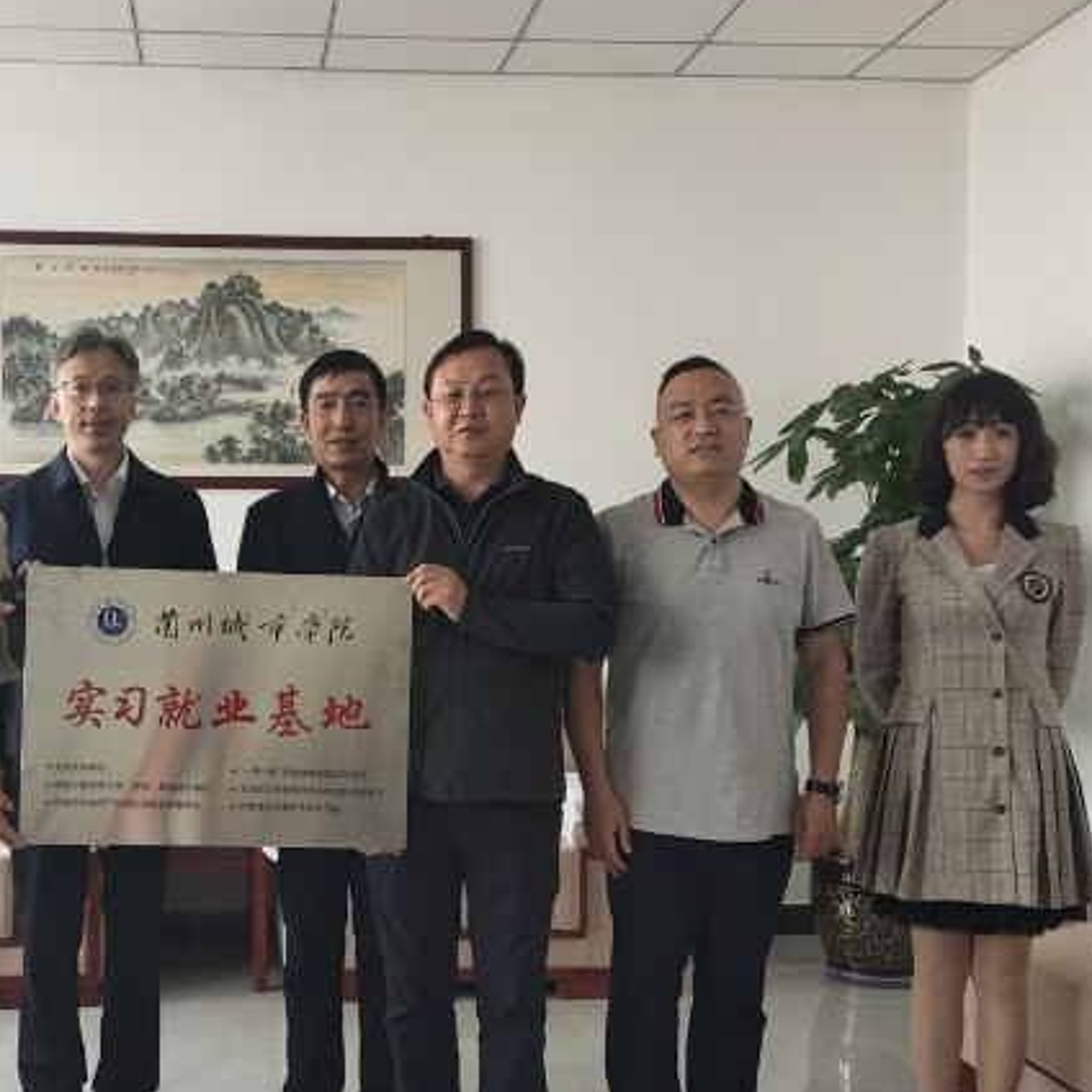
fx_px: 2141
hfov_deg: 28.3
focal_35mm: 60
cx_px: 325
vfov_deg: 28.5
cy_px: 655
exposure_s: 1/100
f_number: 1.79
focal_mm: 4.74
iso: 298
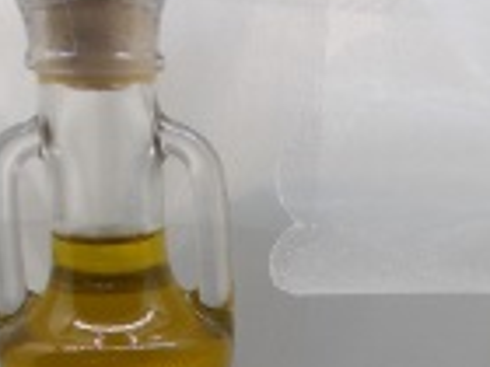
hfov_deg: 18.1
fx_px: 1515
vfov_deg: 13.2
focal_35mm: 107
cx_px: 444
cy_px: 516
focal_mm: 5.3
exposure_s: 1/60
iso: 80
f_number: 3.4
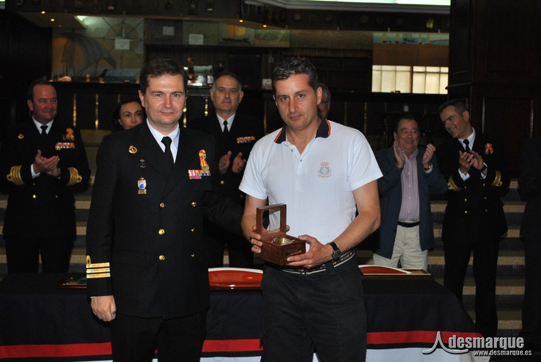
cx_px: 270
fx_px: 858
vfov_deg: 23.9
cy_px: 181
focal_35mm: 57
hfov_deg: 35.0
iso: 400
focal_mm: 38
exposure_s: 1/125
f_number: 5
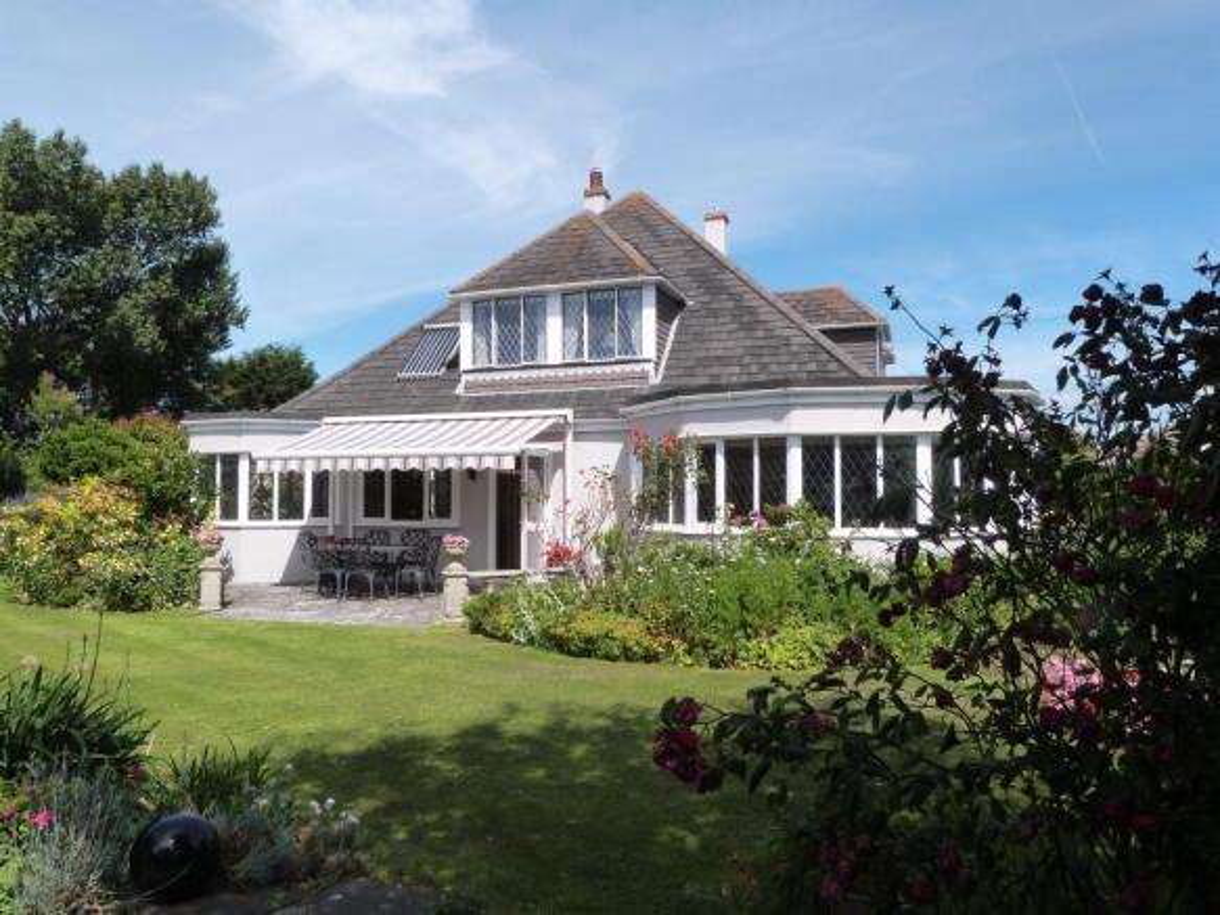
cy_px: 458
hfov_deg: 69.4
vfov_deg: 54.9
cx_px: 610
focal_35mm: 25
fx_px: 881
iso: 160
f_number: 5.6
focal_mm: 4.5
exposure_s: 1/320
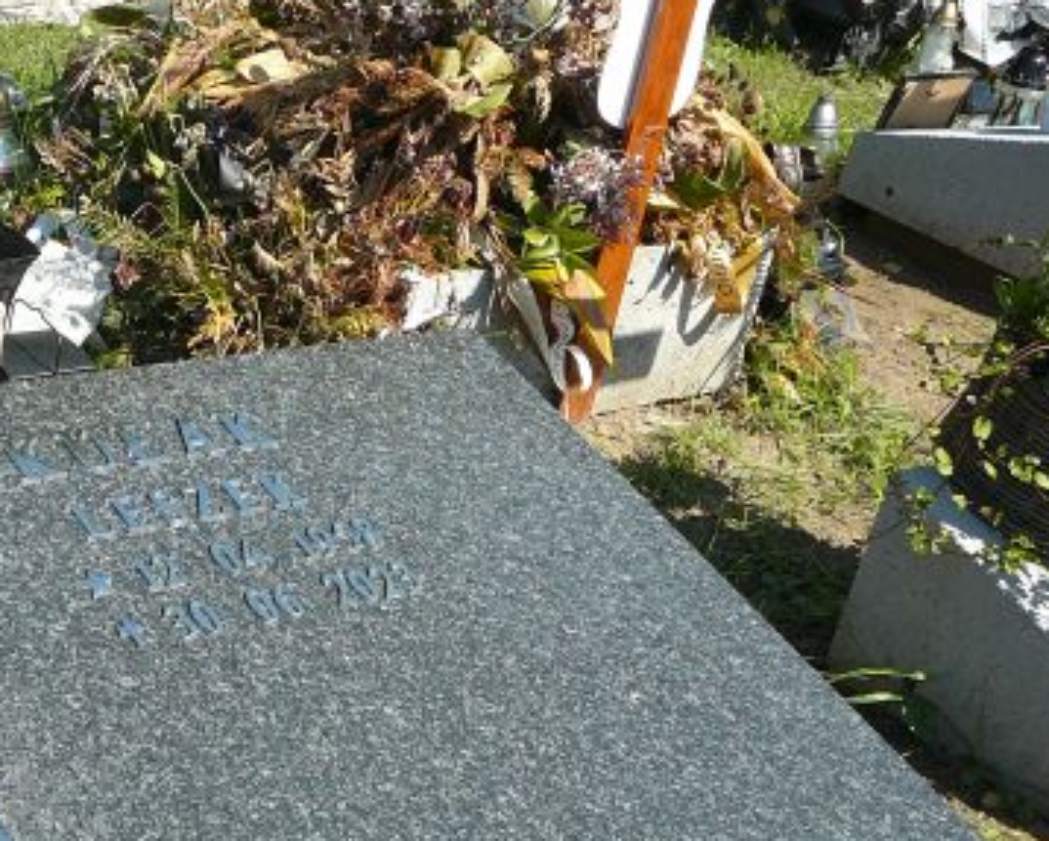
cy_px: 621
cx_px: 152
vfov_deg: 24.8
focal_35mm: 61
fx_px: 1895
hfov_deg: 29.9
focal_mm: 5.2
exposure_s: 1/640
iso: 80
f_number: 2.8
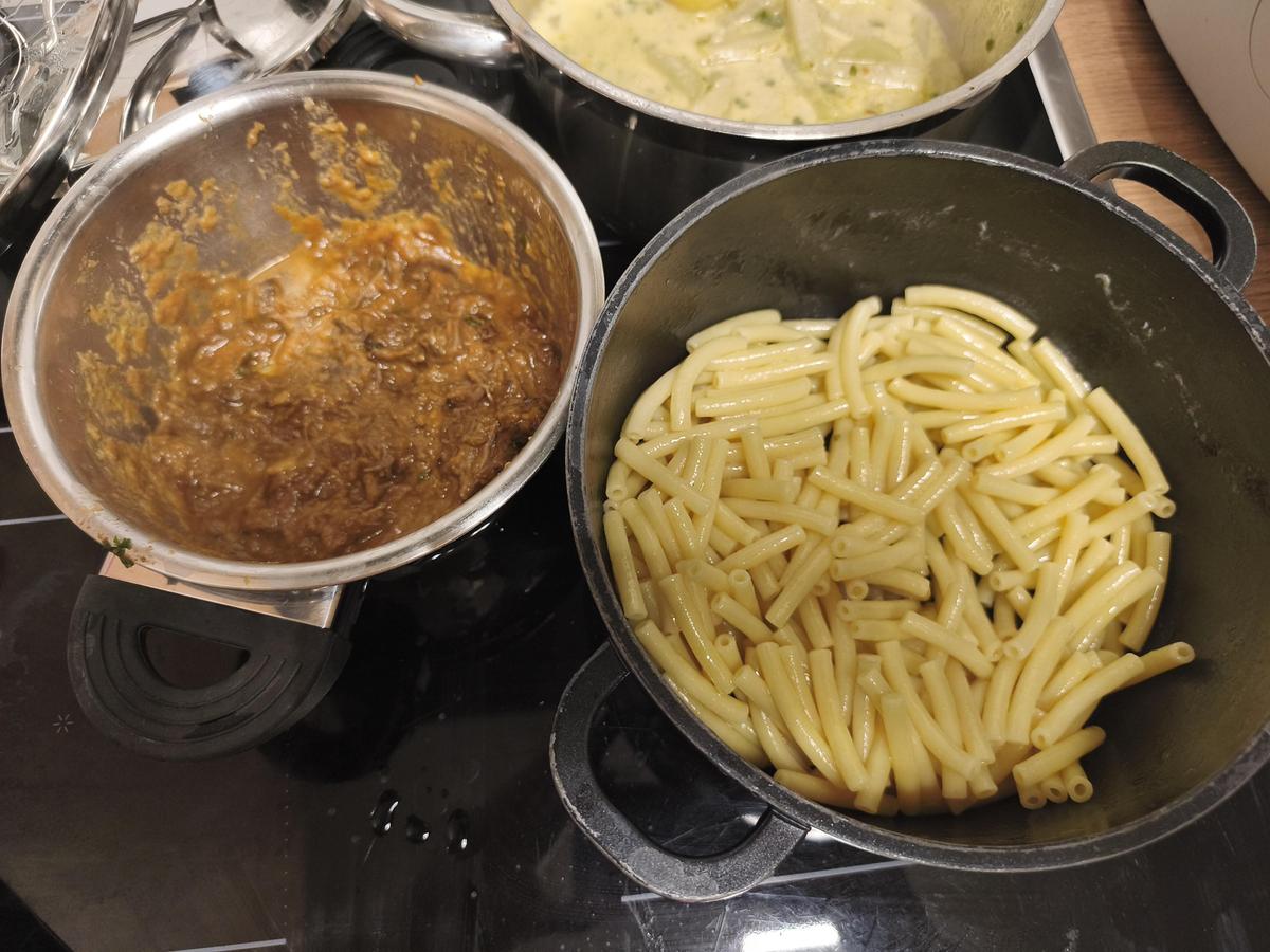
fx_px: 844
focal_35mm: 23
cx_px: 635
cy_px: 476
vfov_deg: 58.9
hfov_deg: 73.9
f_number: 1.65
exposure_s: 1/50
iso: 1000
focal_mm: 6.14
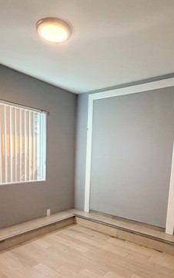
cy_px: 179
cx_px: 86
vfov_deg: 69.0
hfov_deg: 47.6
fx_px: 197
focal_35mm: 26
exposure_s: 1/120
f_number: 2.2
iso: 320
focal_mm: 2.22
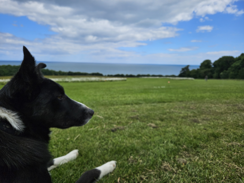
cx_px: 122
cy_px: 92
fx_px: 162
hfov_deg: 73.9
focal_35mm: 23
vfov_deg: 58.9
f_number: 1.8
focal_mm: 5.4
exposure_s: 1/3273
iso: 25
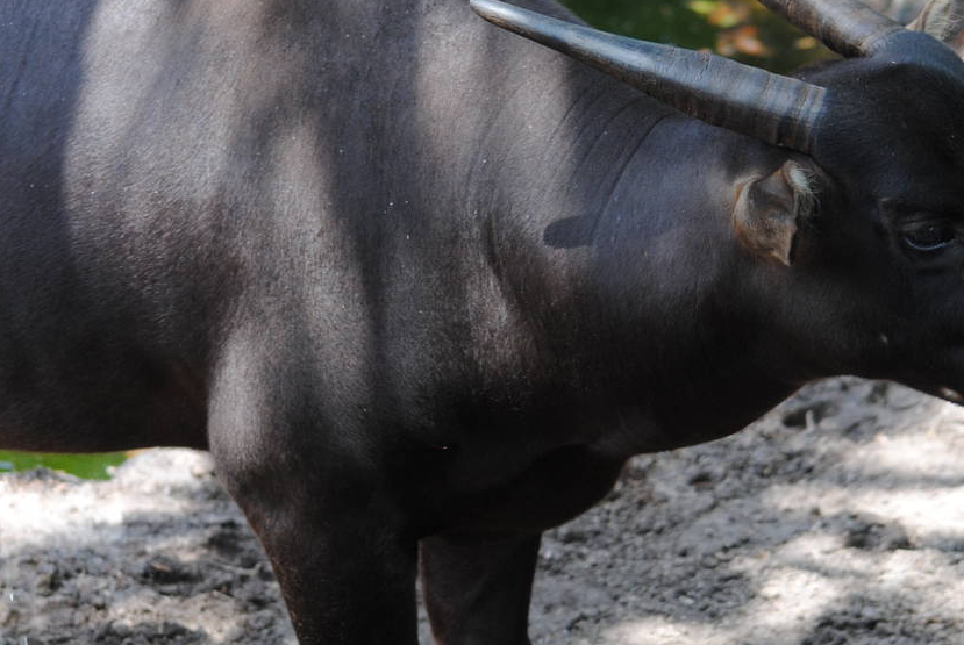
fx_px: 6676
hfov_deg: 8.3
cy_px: 452
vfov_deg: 5.5
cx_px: 451
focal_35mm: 249
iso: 200
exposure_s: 1/125
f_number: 4.5
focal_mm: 86
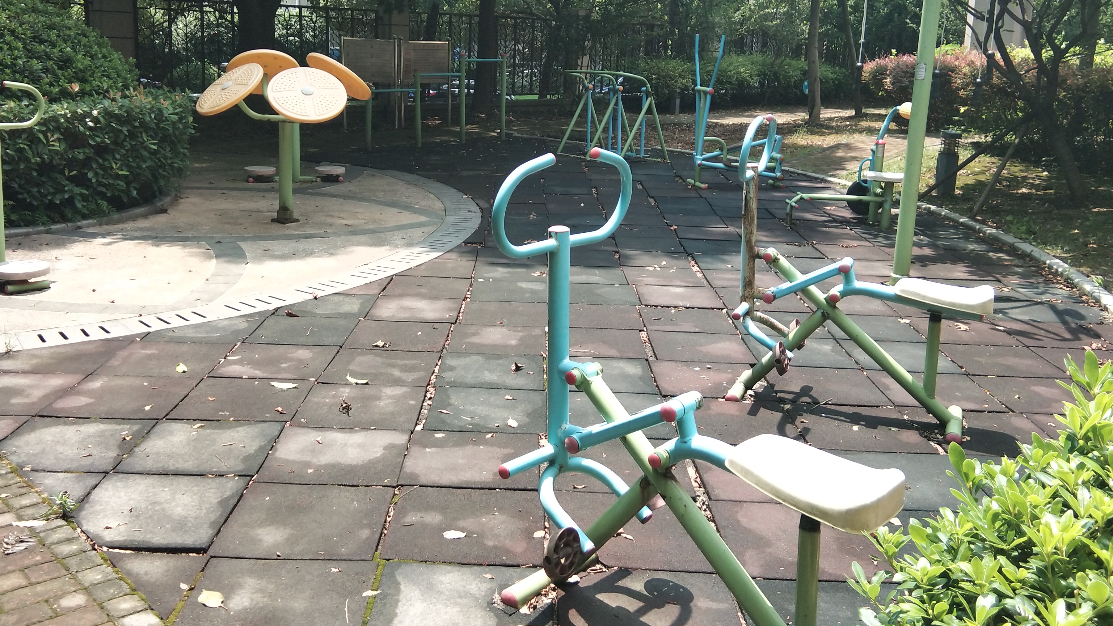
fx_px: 1151
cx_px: 533
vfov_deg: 30.2
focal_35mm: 39
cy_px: 212
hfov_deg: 51.6
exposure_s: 1/280
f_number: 2.2
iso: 50
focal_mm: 3.69
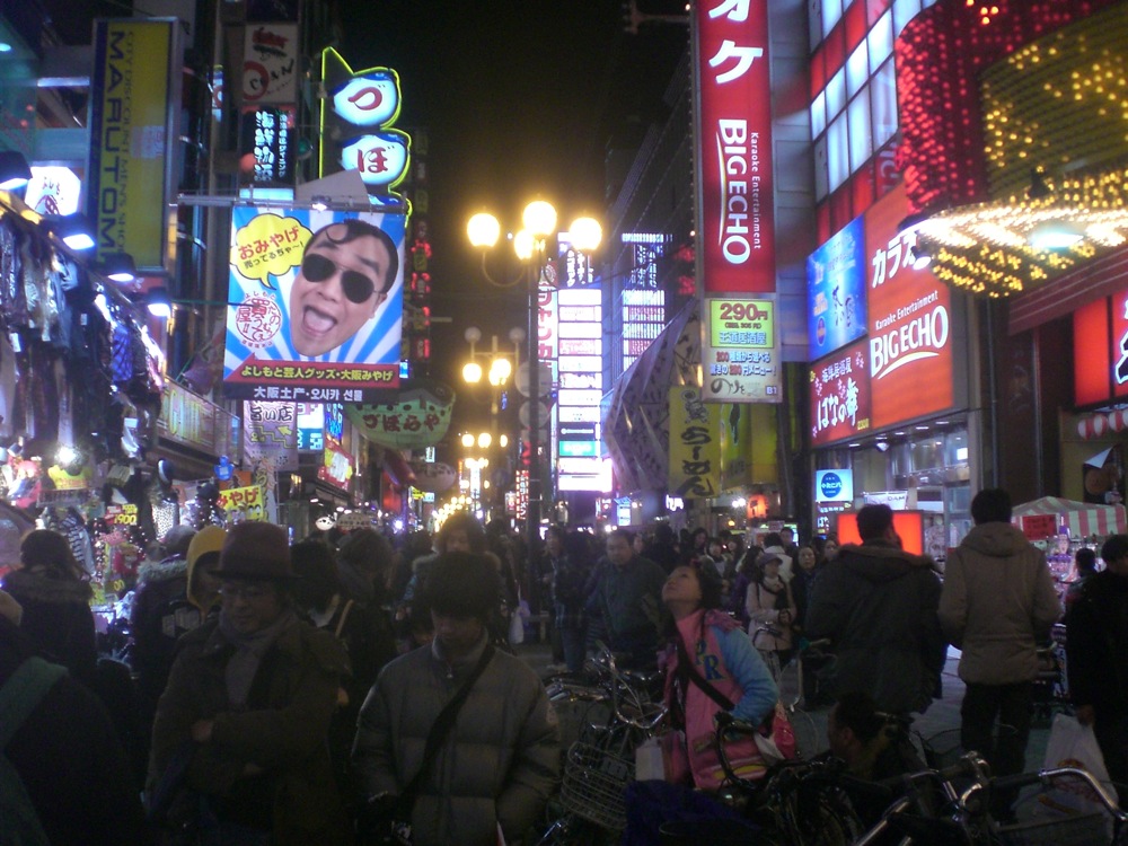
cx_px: 564
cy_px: 423
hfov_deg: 49.0
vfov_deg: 37.7
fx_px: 1238
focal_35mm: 38
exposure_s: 1/60
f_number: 3.1
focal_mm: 6.3
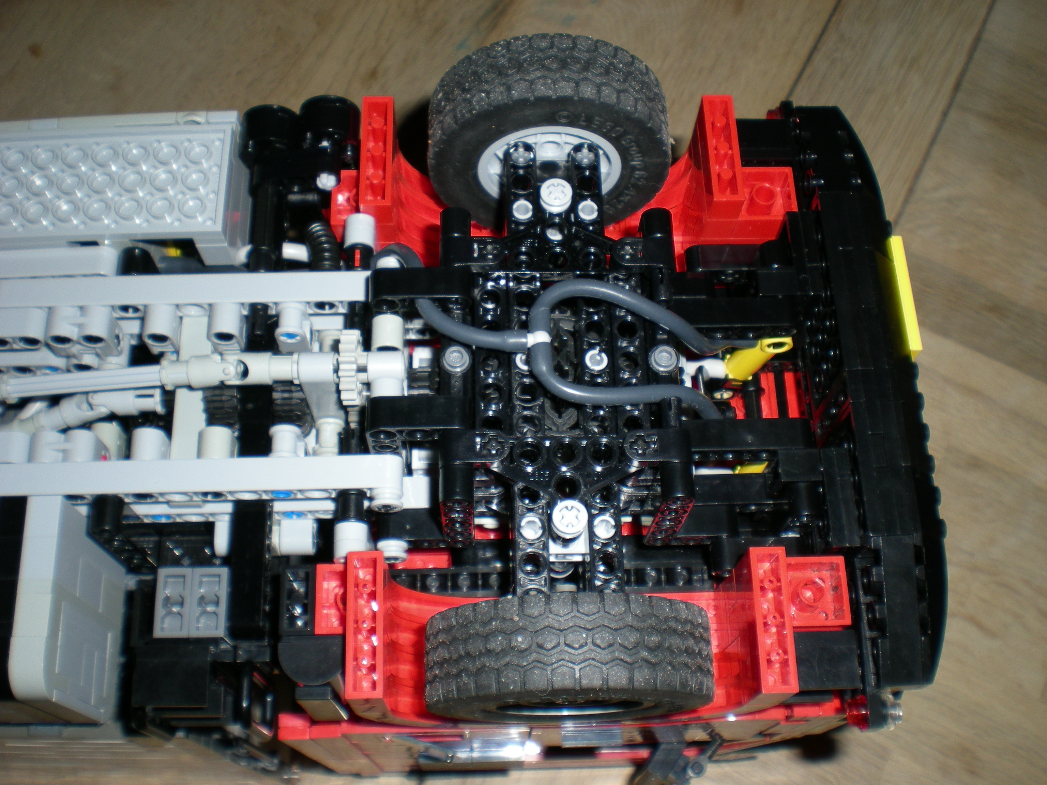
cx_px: 524
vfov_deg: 37.7
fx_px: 1149
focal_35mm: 38
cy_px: 392
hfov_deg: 49.0
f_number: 4.6
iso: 50
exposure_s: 1/60
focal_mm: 6.3
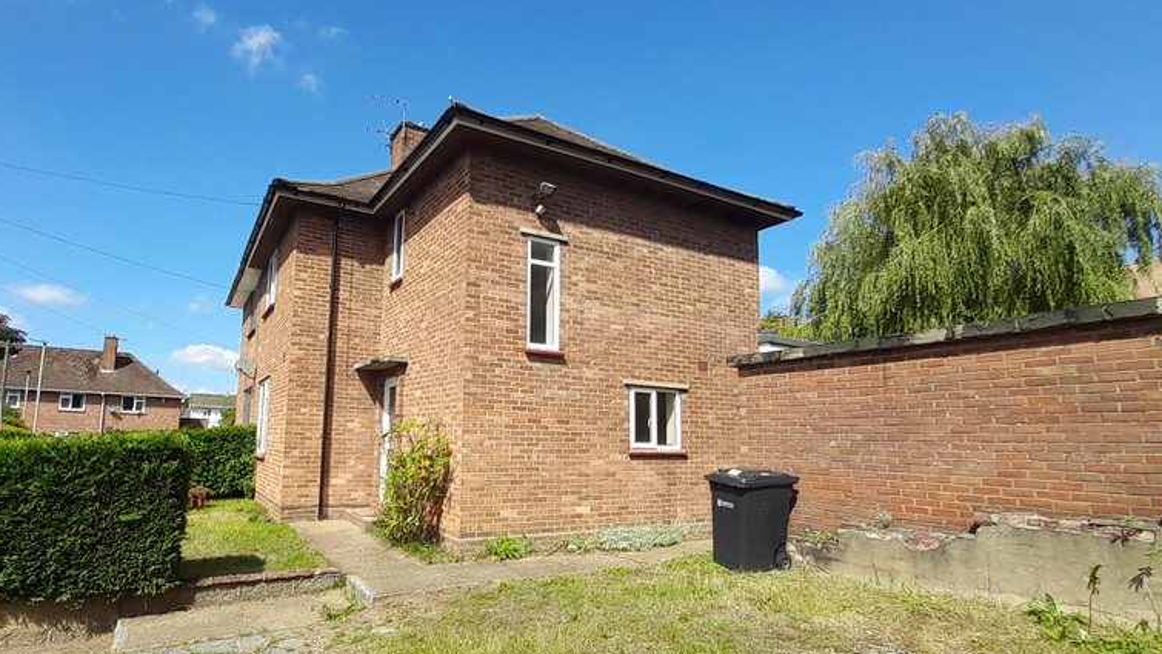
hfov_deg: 91.8
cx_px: 485
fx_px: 555
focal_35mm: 18
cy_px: 379
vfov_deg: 60.7
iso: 40
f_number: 2.2
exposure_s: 1/799
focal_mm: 1.13
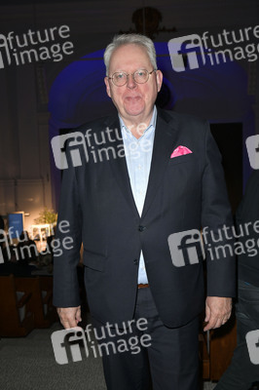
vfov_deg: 46.4
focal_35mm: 42
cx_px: 130
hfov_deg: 31.8
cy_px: 195
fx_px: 454
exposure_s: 1/250
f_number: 6.3
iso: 1600
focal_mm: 42
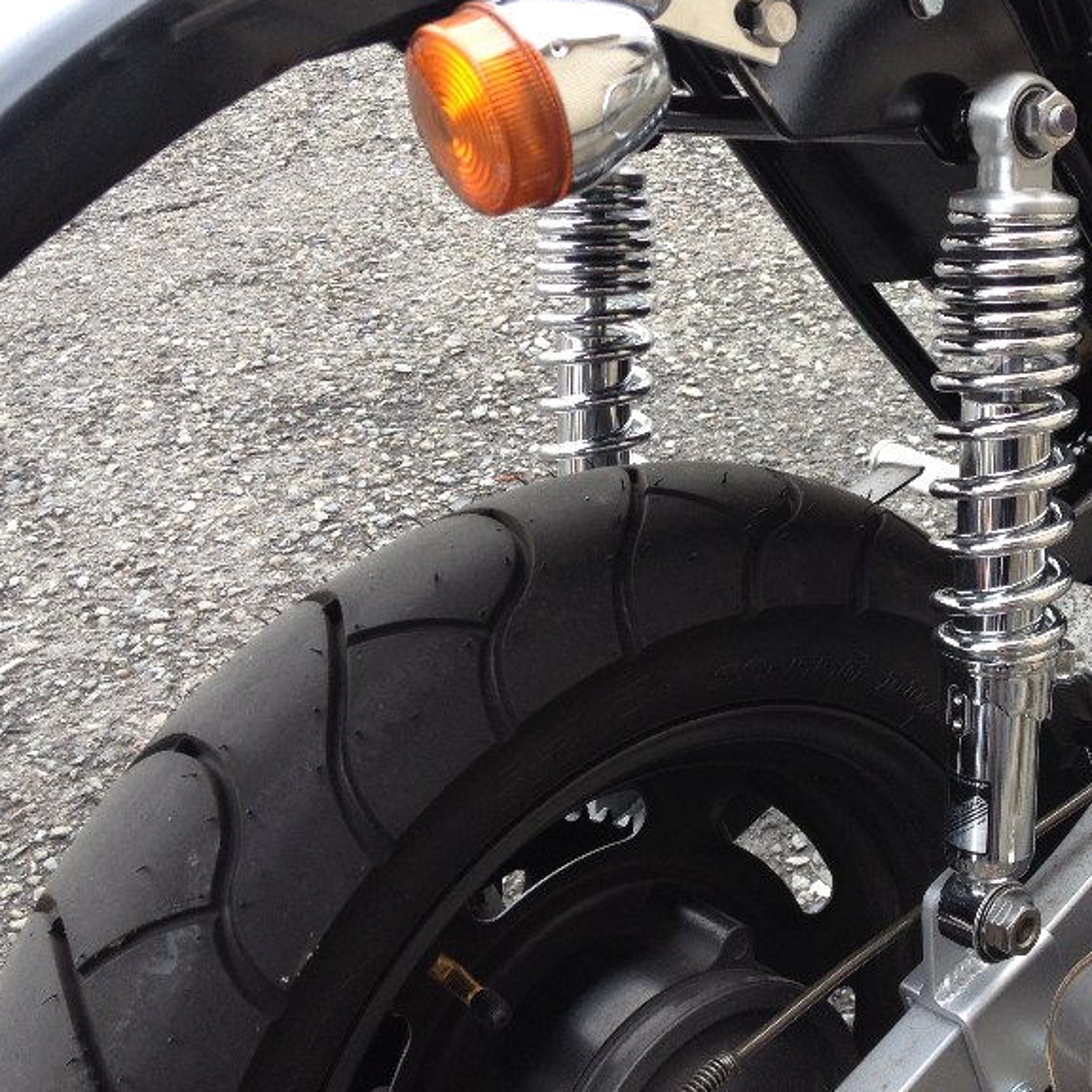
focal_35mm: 55
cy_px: 457
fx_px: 1963
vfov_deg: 31.0
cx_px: 912
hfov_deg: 30.2
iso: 64
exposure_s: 1/150
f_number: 2.4
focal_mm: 4.28
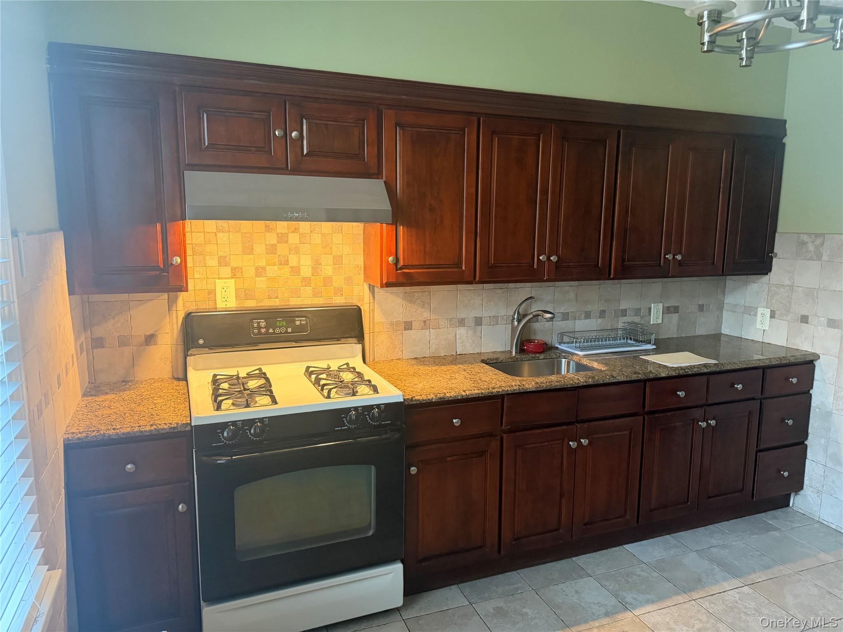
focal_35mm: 24
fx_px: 584
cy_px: 316
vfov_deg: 56.8
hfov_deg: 71.6
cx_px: 422
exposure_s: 1/60
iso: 800
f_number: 1.78
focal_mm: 6.76
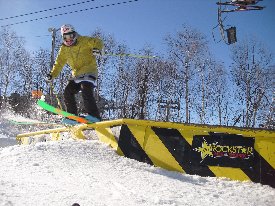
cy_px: 103
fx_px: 286
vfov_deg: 39.7
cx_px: 138
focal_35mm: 36
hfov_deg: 51.4
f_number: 7.8
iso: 64
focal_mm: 6.3
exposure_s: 1/160
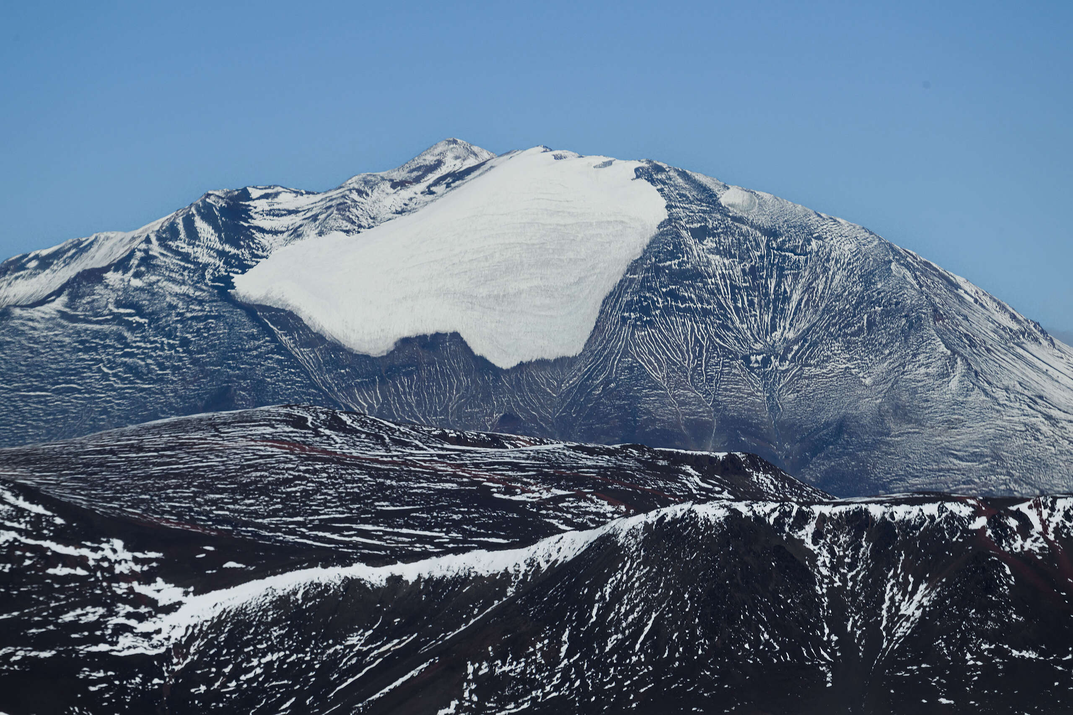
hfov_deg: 5.2
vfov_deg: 3.4
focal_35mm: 400
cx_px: 536
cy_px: 358
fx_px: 11920
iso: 360
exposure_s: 1/2000
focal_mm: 400
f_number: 10
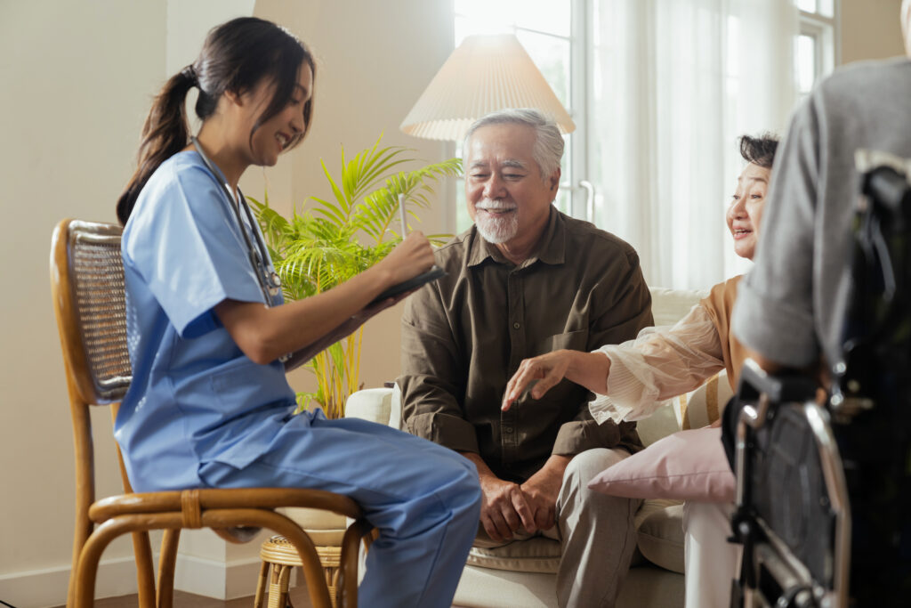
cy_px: 304
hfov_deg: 32.4
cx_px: 456
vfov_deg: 21.9
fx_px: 1569
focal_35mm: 62
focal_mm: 62
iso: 640
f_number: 2.8
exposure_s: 1/500
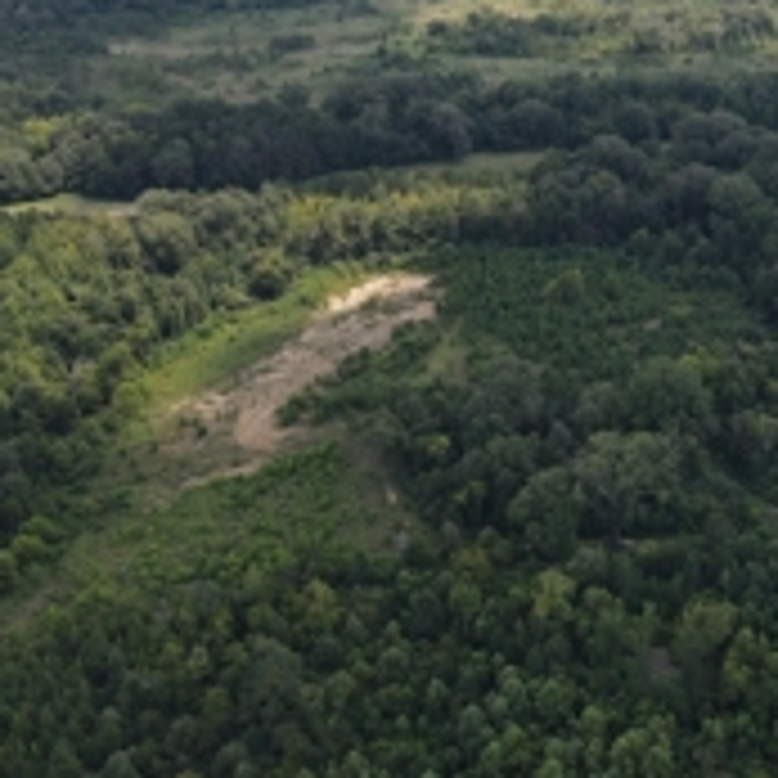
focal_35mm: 49
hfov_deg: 31.9
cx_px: 787
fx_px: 1246
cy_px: 184
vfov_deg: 33.9
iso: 100
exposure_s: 1/400
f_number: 2.8
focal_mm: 4.5
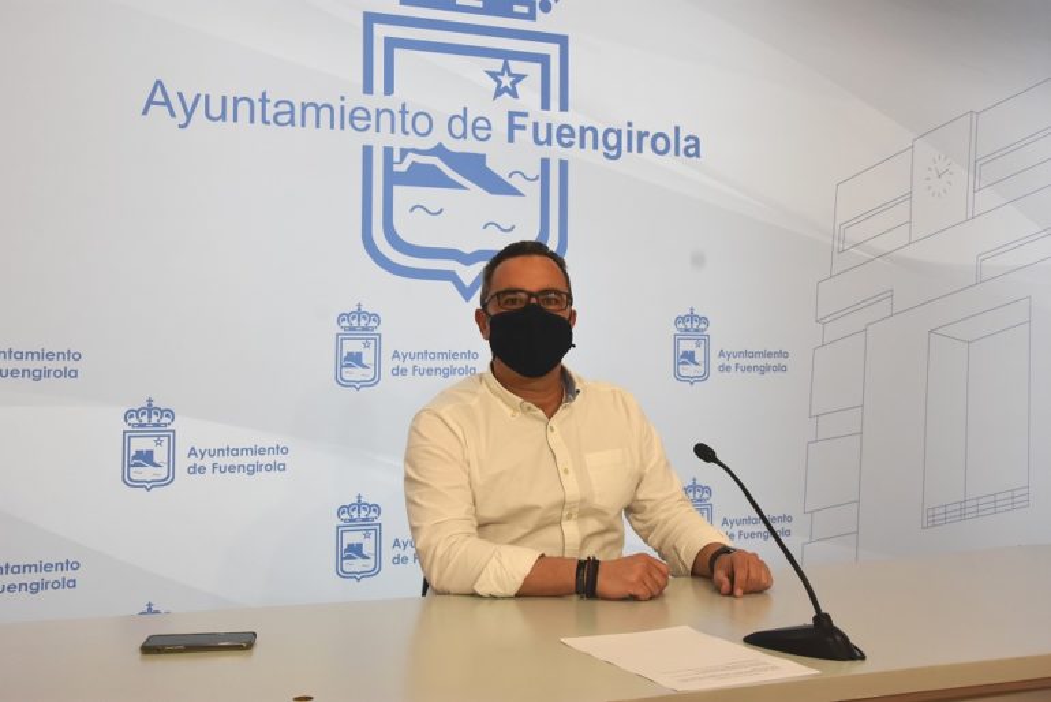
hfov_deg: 46.4
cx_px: 526
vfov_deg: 31.9
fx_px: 1227
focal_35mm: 42
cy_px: 351
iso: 800
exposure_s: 1/320
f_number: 8
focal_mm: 28
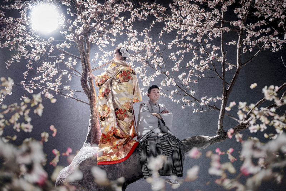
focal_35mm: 40
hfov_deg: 48.5
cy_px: 96
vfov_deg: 33.4
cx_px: 143
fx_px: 318
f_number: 5.6
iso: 200
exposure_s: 1/100
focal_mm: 40
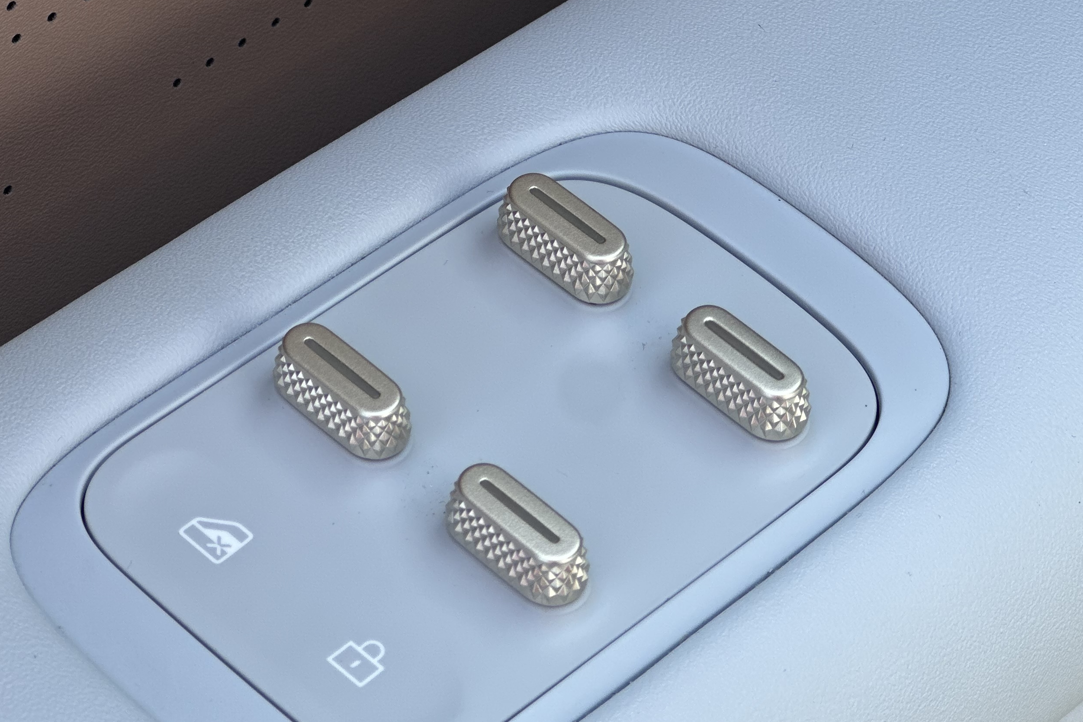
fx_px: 3881
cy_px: 385
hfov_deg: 15.9
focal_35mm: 129
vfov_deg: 10.6
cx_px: 517
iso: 25
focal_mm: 9
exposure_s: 1/159
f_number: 2.8
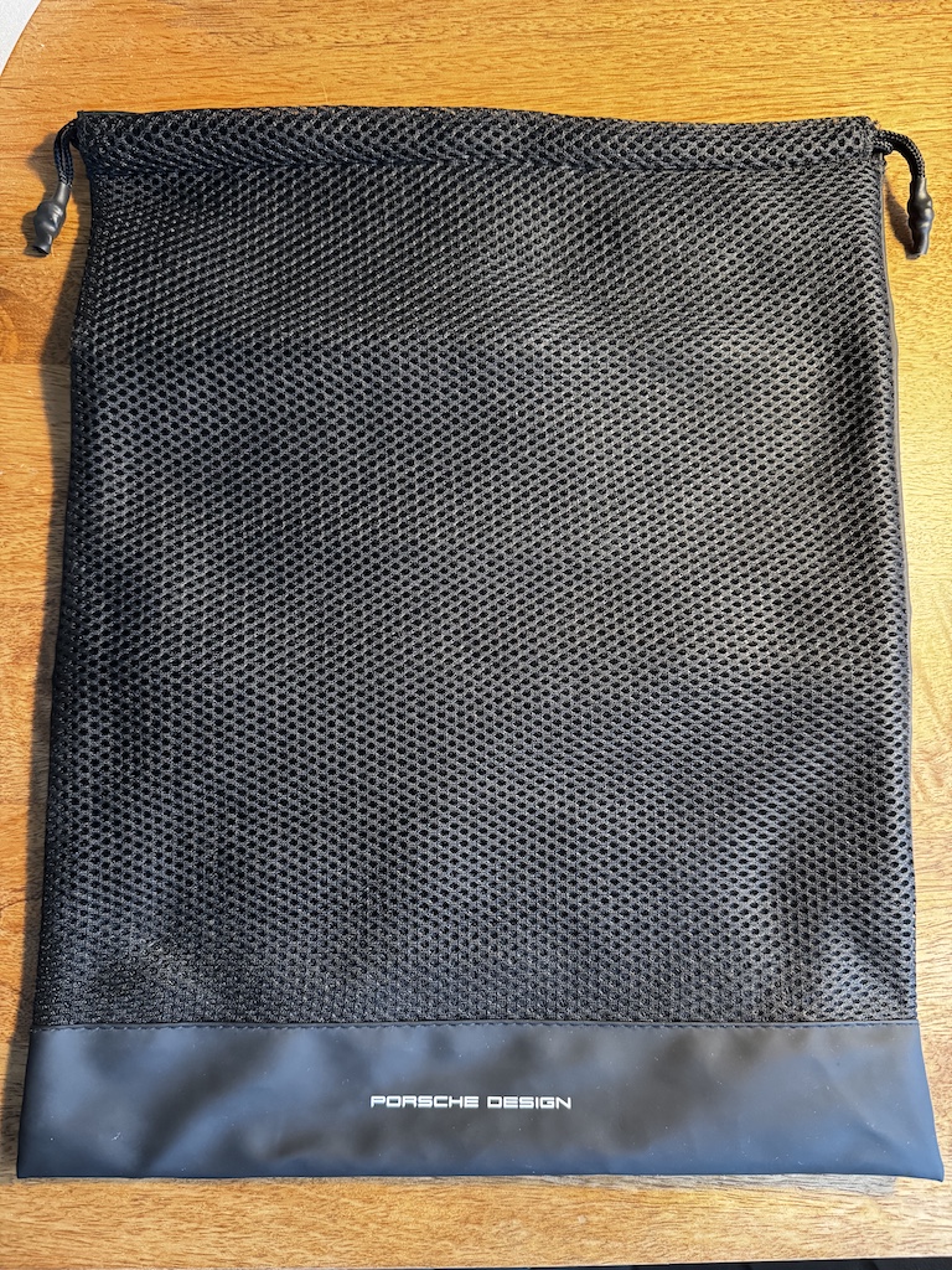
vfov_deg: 71.6
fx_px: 880
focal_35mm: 24
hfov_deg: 56.8
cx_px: 476
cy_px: 635
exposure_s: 1/33
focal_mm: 6.76
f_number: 1.78
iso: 800
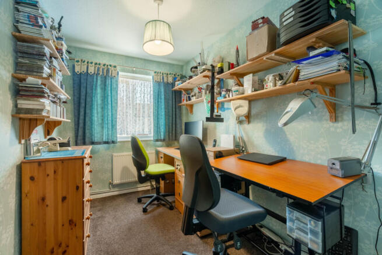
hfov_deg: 96.7
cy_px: 128
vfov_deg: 73.8
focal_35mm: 16
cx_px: 191
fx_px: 170
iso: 320
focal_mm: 16
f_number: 8
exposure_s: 1/50
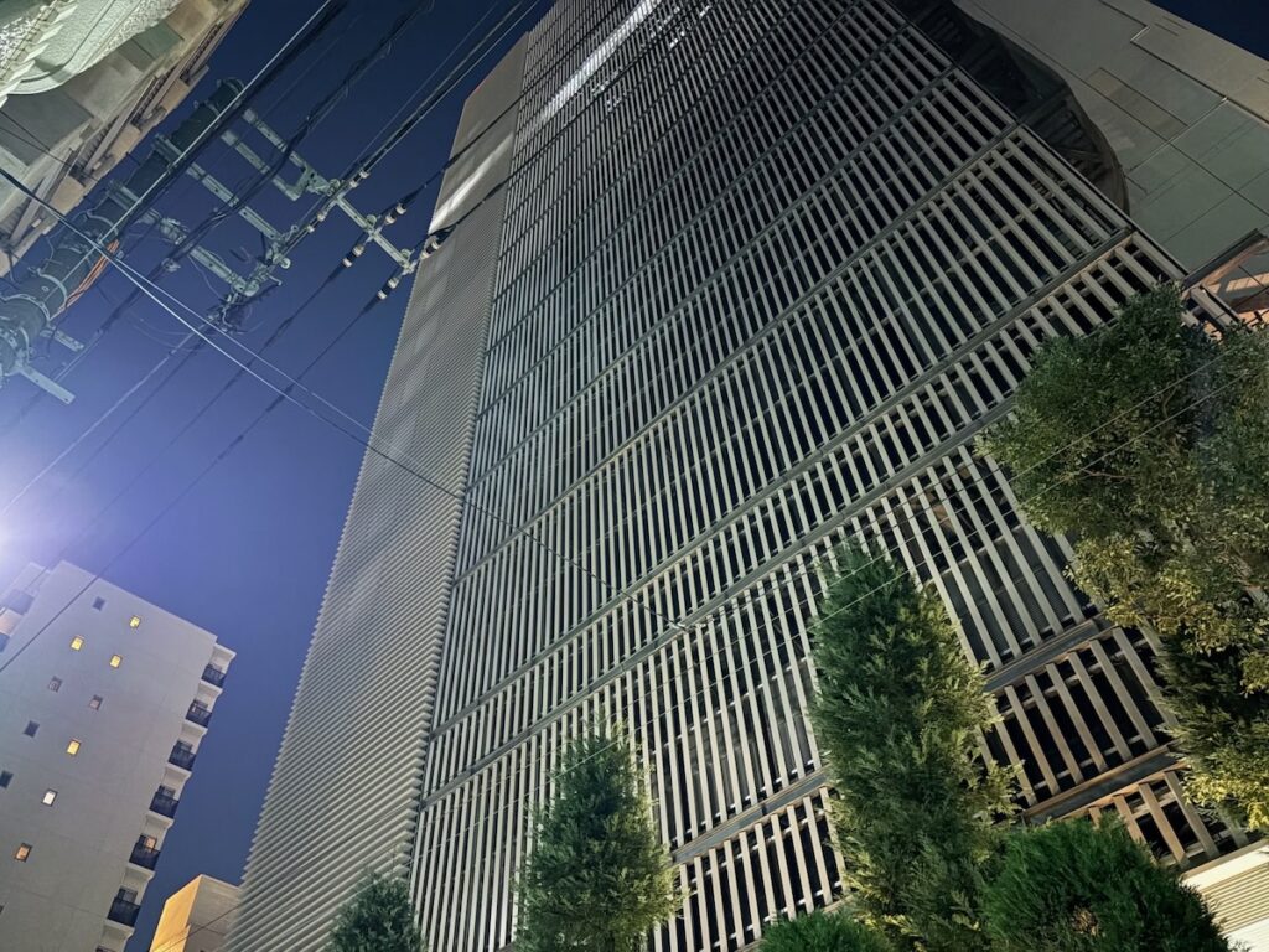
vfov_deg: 53.1
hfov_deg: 67.3
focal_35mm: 26
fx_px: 953
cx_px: 634
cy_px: 476
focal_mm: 5.96
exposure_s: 1/9
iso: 1600
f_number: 1.6
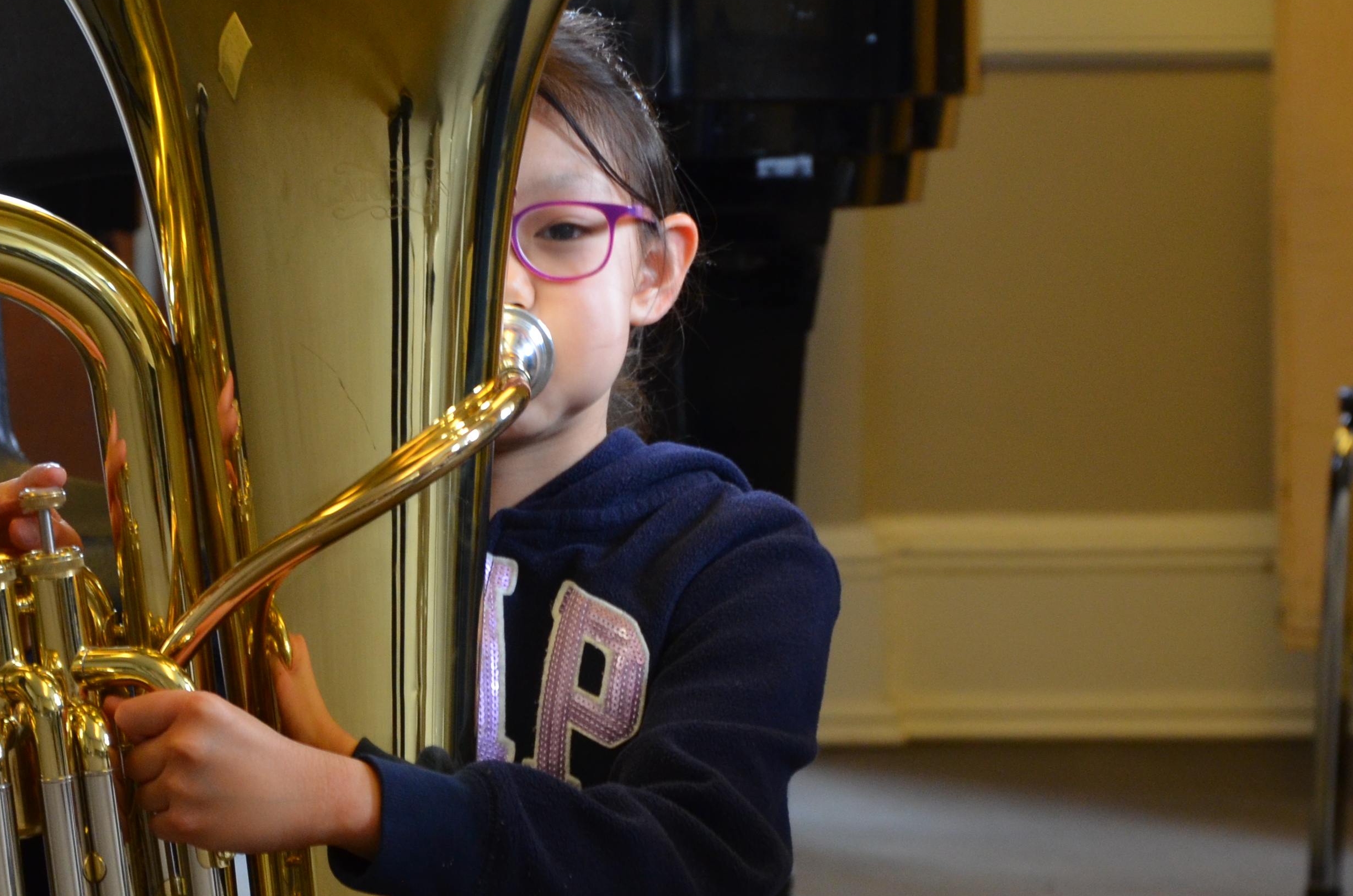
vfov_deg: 6.5
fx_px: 7914
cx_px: 481
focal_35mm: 211
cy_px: 574
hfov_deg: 9.8
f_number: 5.3
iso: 800
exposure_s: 1/30
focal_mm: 70
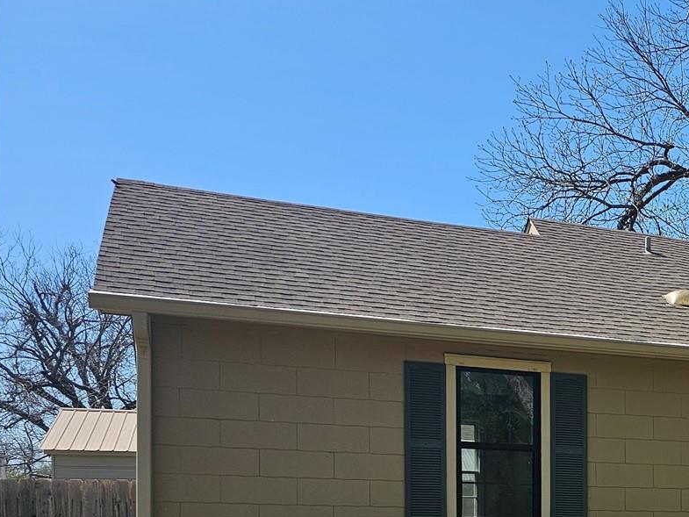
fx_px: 1194
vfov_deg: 23.0
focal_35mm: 60
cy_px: 569
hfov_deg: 27.1
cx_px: 893
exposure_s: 1/773
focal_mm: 6.3
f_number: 1.7
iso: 10
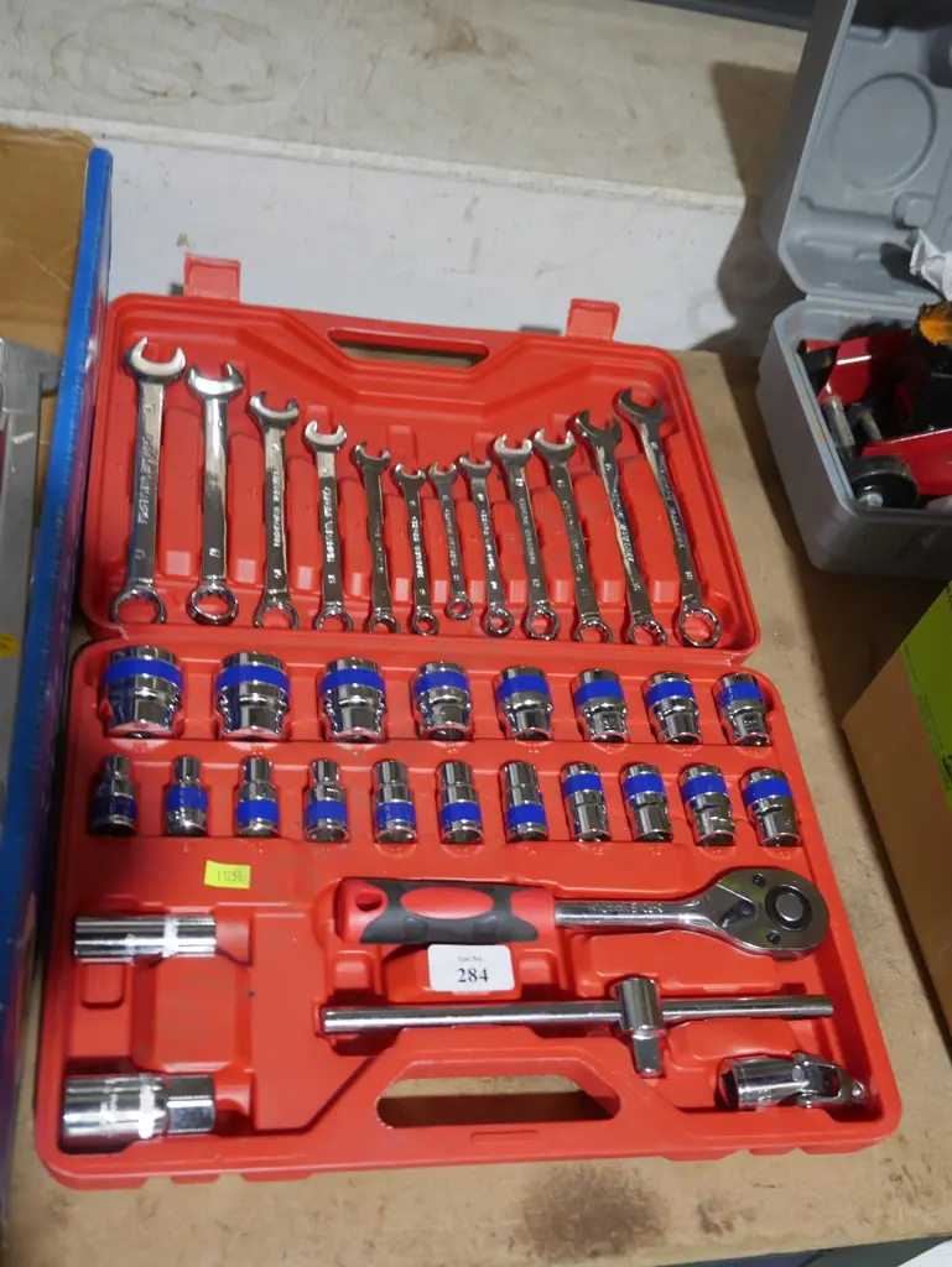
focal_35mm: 38
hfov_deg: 37.8
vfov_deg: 49.0
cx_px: 476
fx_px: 1392
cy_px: 634
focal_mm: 19
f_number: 4.1
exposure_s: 1/60
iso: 640
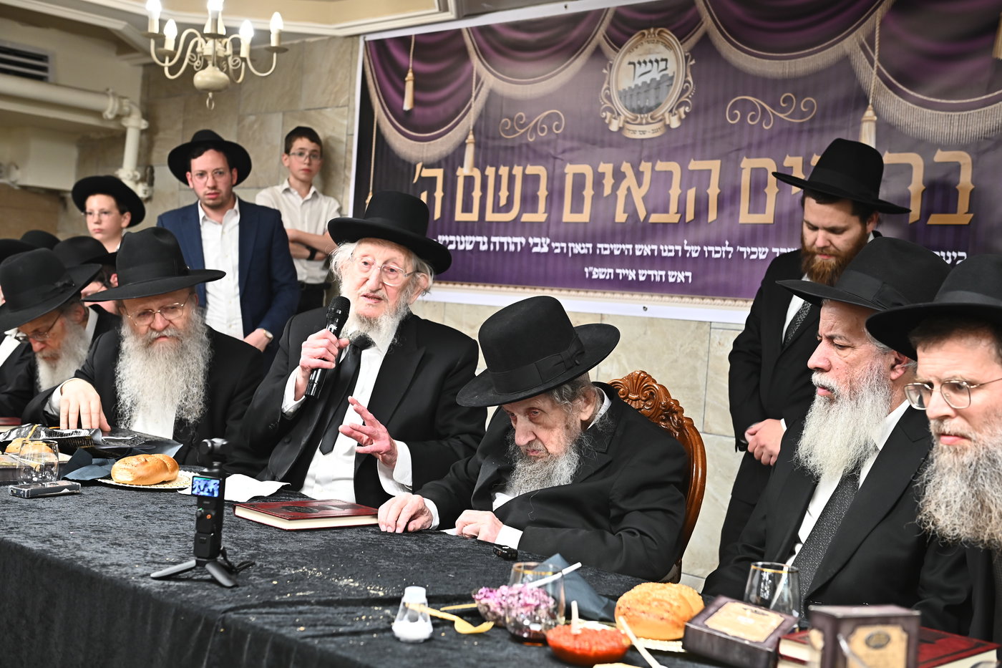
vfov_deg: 28.1
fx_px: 1336
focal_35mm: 48
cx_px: 501
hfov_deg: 41.1
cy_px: 334
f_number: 4
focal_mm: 48
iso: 1000
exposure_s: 1/160
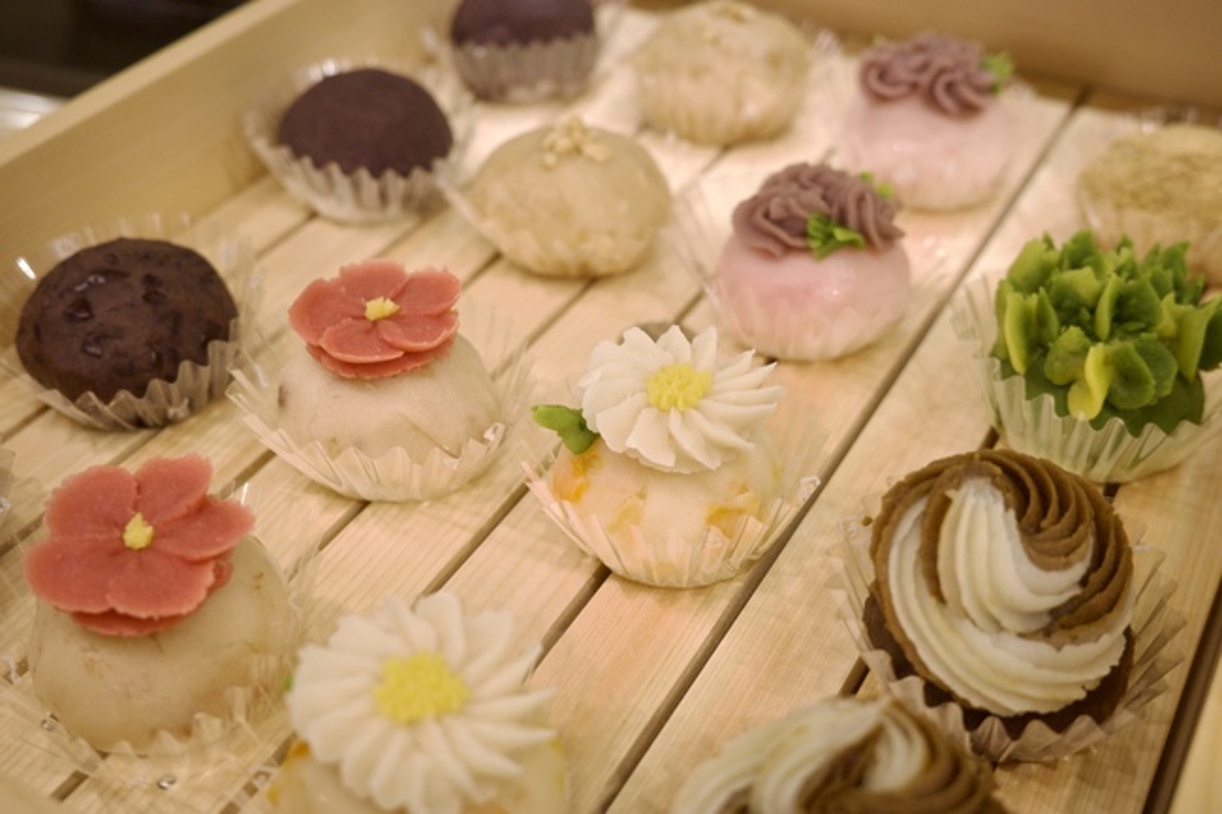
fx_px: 1357
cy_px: 407
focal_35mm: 40
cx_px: 611
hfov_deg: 48.5
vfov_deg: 33.4
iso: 640
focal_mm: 26
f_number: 3.5
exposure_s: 1/40
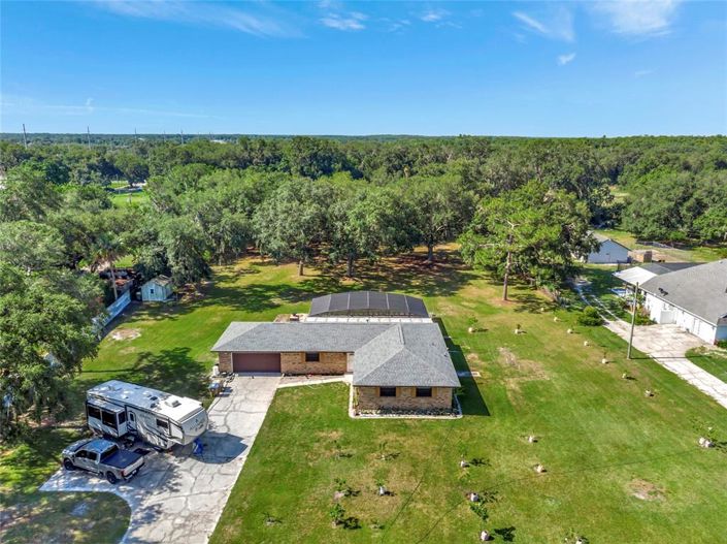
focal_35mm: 24
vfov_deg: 56.7
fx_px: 503
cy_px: 272
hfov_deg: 71.7
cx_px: 364
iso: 106
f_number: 2.8
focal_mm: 4.5
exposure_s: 1/150
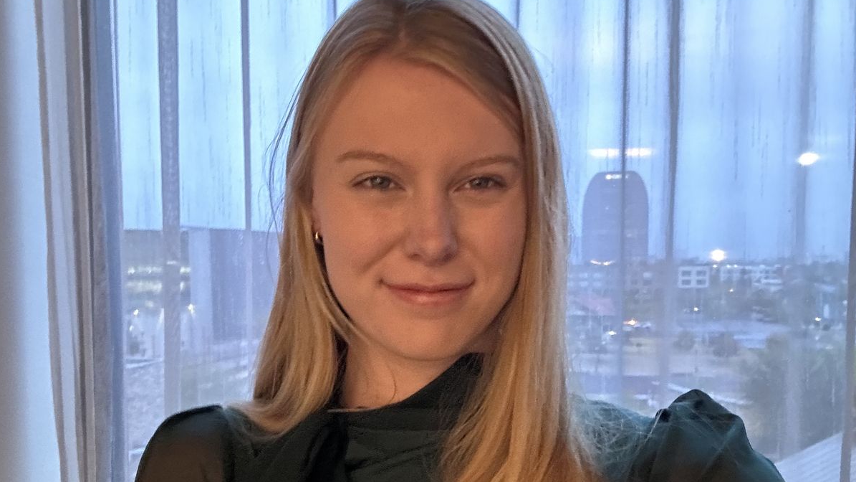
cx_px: 435
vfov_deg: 44.4
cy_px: 243
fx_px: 590
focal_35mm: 26
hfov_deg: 71.9
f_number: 1.9
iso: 640
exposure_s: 1/17
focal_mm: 2.69
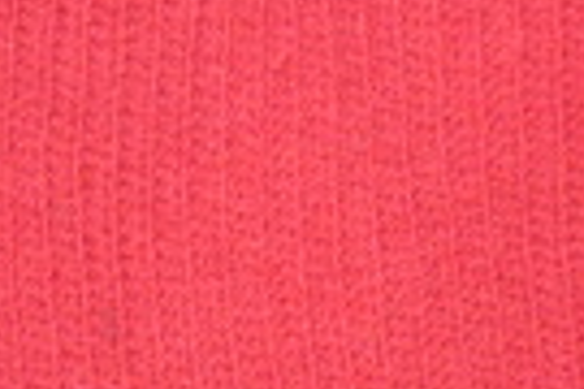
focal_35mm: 163
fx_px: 2644
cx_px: 298
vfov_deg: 8.3
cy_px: 514
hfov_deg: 12.6
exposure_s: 1/30
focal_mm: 5.5
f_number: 2.8
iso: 160
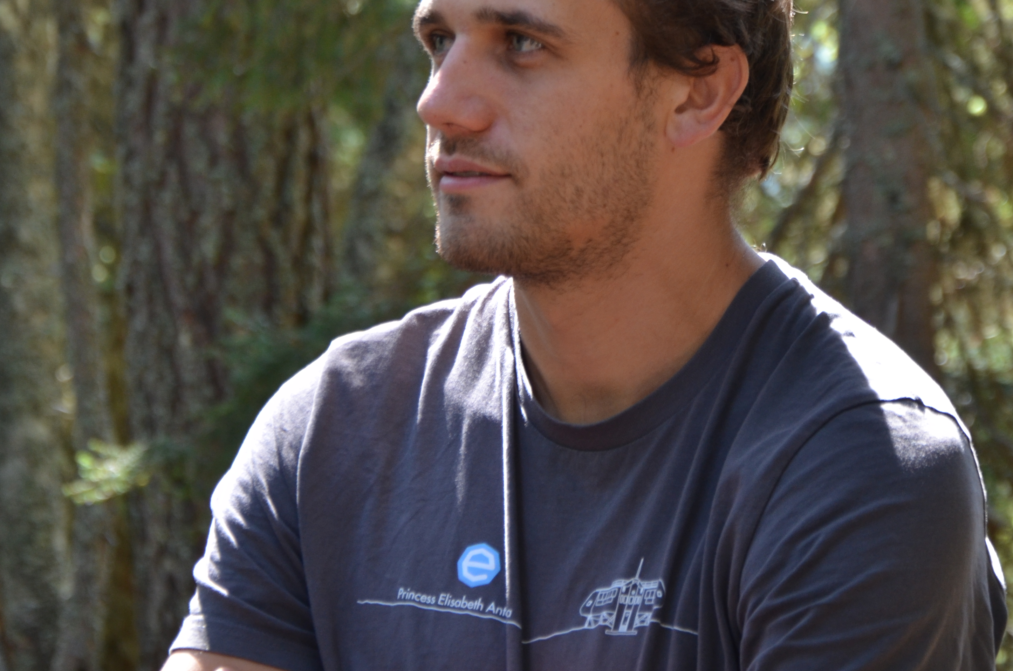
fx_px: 5027
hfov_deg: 11.5
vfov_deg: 7.6
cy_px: 124
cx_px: 426
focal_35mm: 179
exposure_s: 1/60
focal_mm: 70
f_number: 5.3
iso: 320
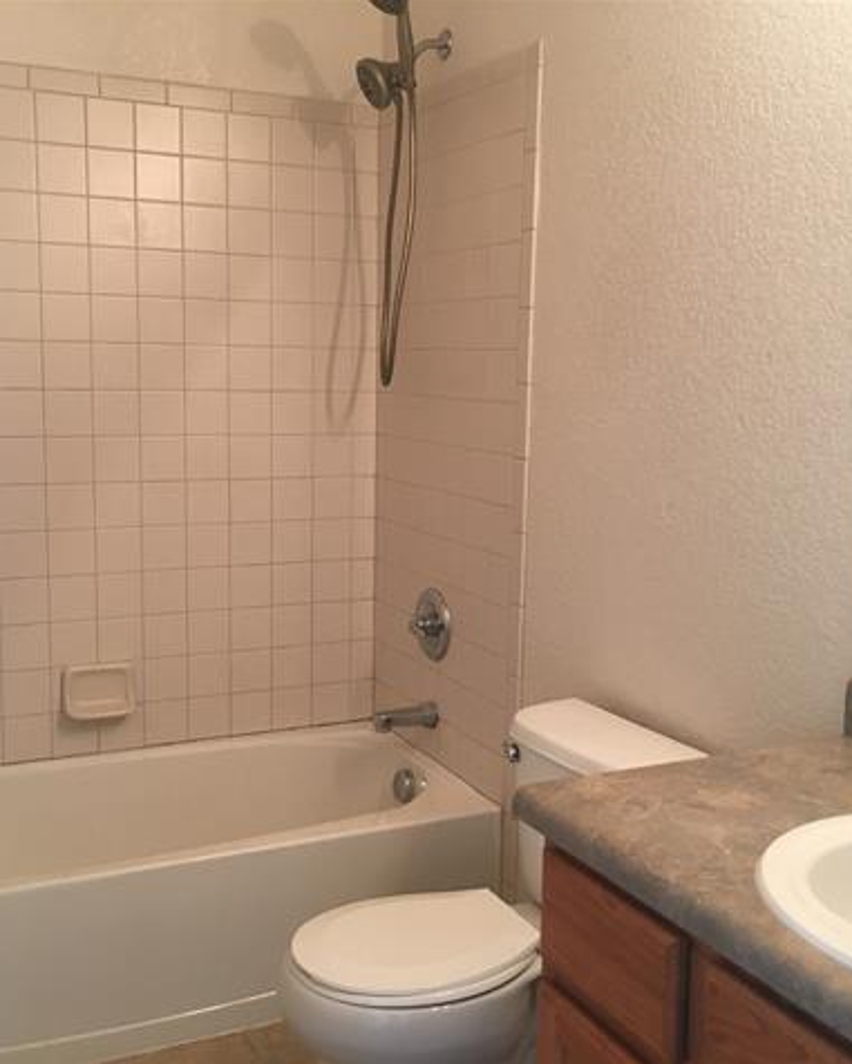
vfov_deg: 47.9
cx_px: 411
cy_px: 533
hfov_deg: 39.2
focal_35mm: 38
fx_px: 1197
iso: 80
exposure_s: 1/30
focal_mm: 4.15
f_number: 2.2
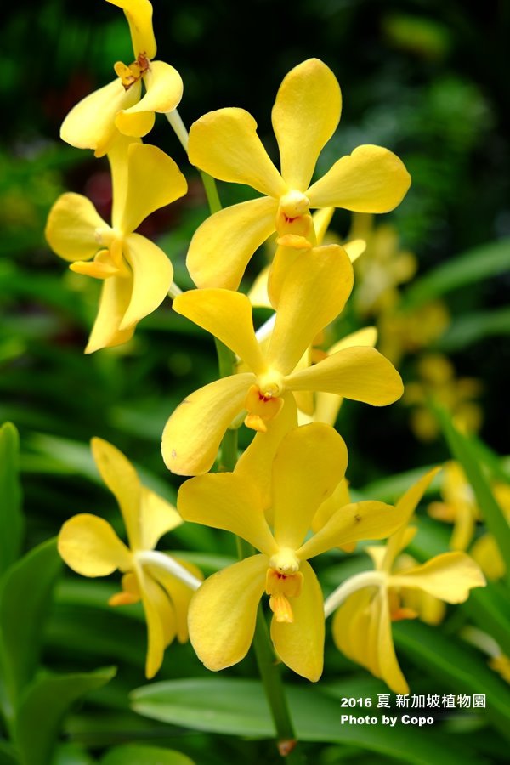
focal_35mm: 59
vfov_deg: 33.9
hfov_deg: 23.0
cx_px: 255
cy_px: 382
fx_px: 1254
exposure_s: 1/210
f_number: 3.6
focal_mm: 39
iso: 200
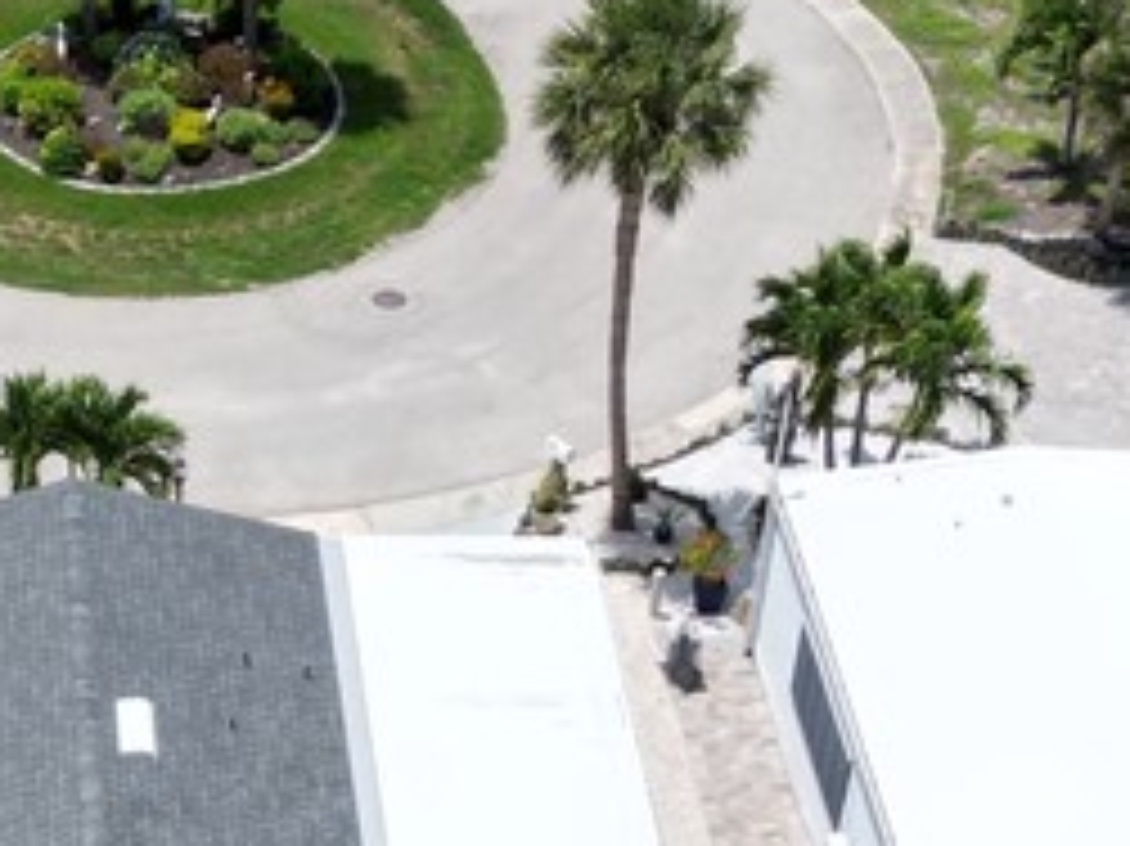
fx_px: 3198
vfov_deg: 13.9
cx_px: 32
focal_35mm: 98
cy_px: 1386
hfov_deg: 19.5
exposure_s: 1/4000
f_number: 1.7
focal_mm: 6.72
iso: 110
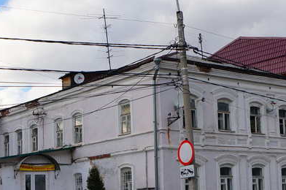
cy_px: 140
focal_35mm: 78
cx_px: 166
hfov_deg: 26.0
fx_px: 619
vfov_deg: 17.3
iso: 100
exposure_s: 1/125
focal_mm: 24
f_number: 8
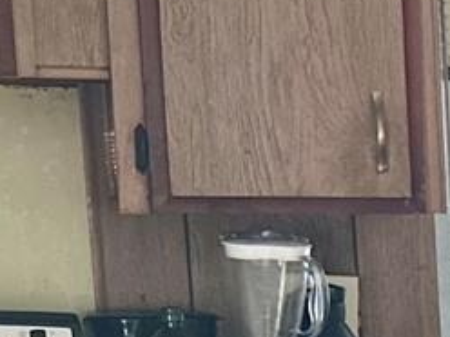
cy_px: 538
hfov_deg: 11.3
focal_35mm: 155
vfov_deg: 9.3
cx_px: 942
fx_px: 2015
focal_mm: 6.86
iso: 1000
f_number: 1.78
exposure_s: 1/56
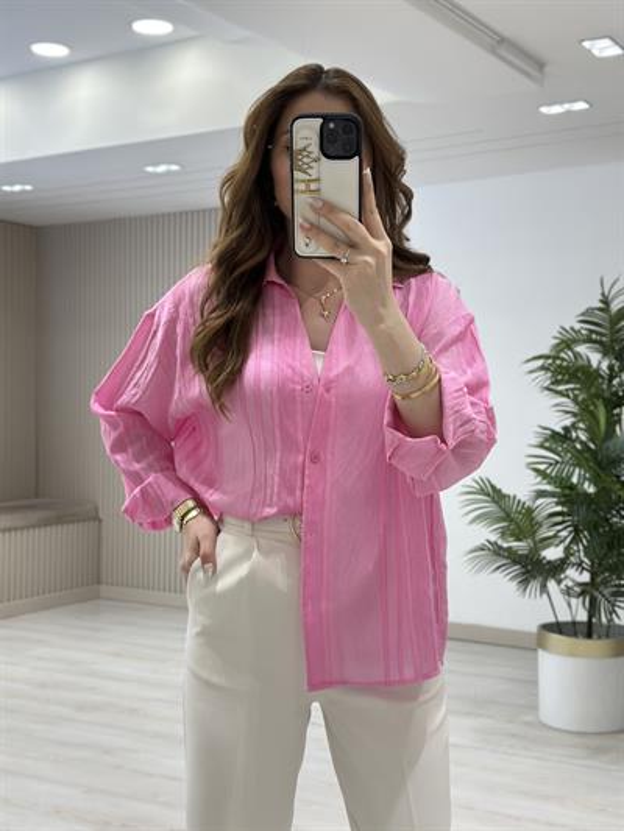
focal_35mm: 48
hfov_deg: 30.3
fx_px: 1153
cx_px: 312
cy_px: 416
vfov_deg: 39.6
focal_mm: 6.86
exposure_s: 1/207
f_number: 1.78
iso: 80
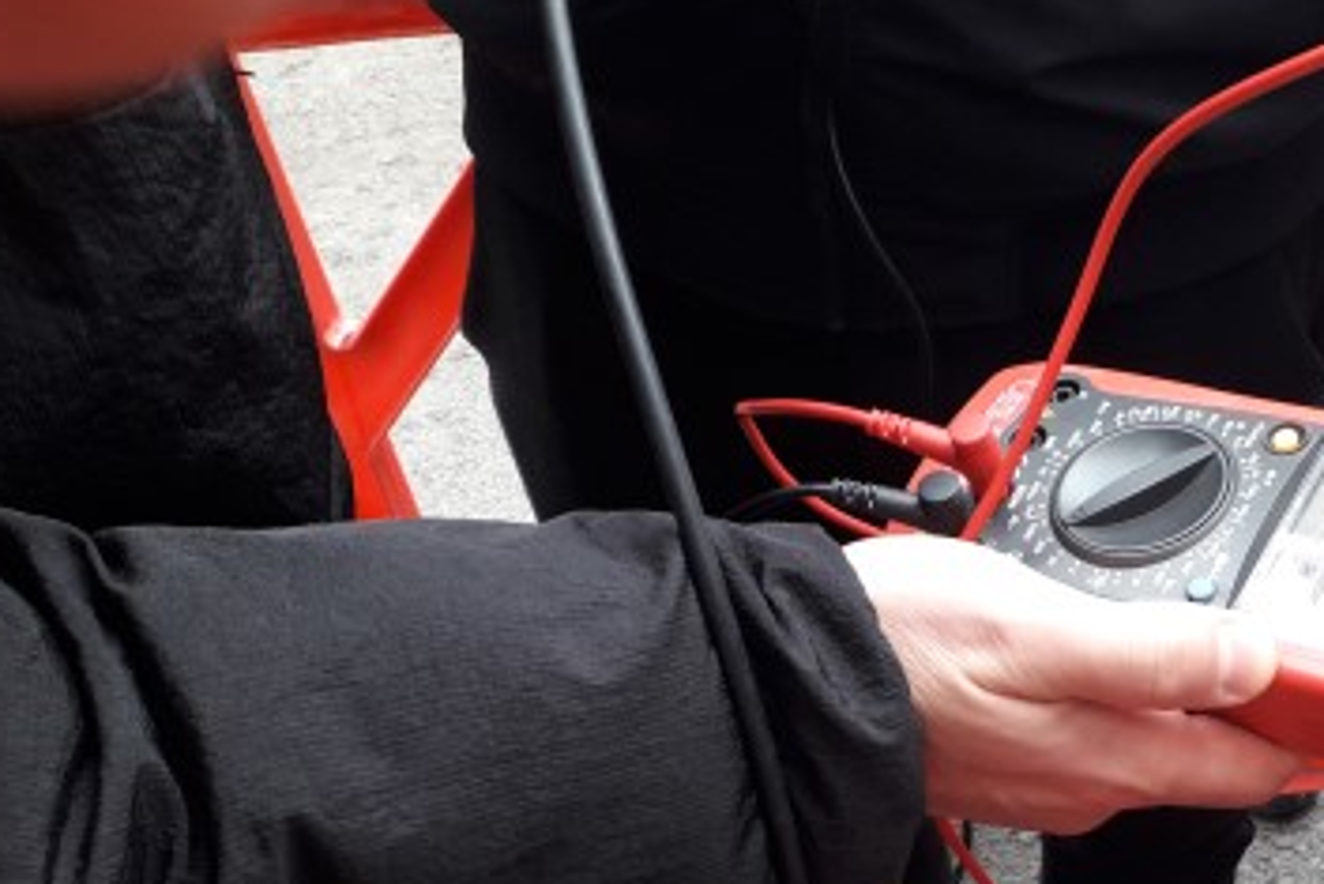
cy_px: 760
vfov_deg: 25.8
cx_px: 1091
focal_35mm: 51
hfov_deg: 37.3
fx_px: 1876
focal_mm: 3.6
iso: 50
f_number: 1.9
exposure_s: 1/50
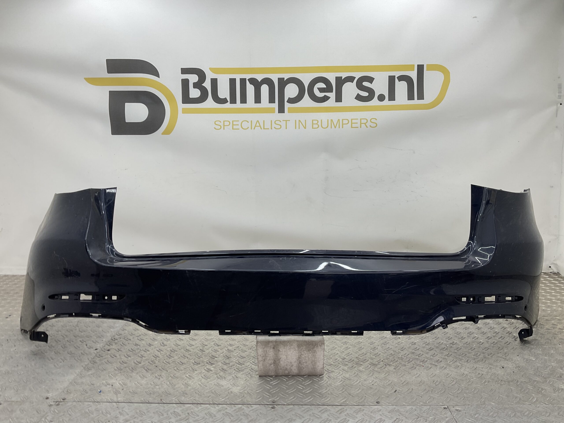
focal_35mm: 29
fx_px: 472
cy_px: 212
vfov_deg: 48.2
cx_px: 282
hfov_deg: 61.7
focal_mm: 3
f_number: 1.8
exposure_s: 1/120
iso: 20
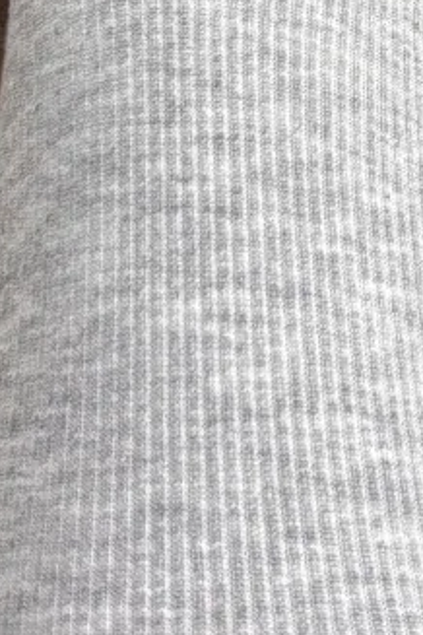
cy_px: -151
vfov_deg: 16.4
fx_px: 2097
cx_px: 598
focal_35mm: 119
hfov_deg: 11.1
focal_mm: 5.96
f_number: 1.6
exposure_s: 1/100
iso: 100
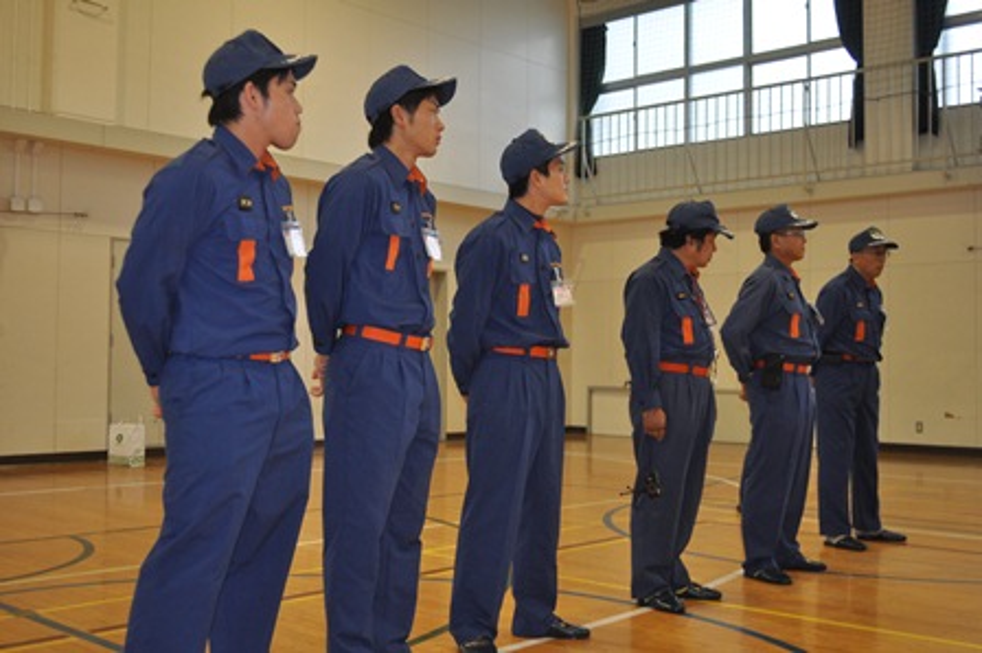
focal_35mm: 39
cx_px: 491
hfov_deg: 49.6
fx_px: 1063
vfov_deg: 34.2
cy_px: 326
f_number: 4.2
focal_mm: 26
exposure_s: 1/125
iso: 720
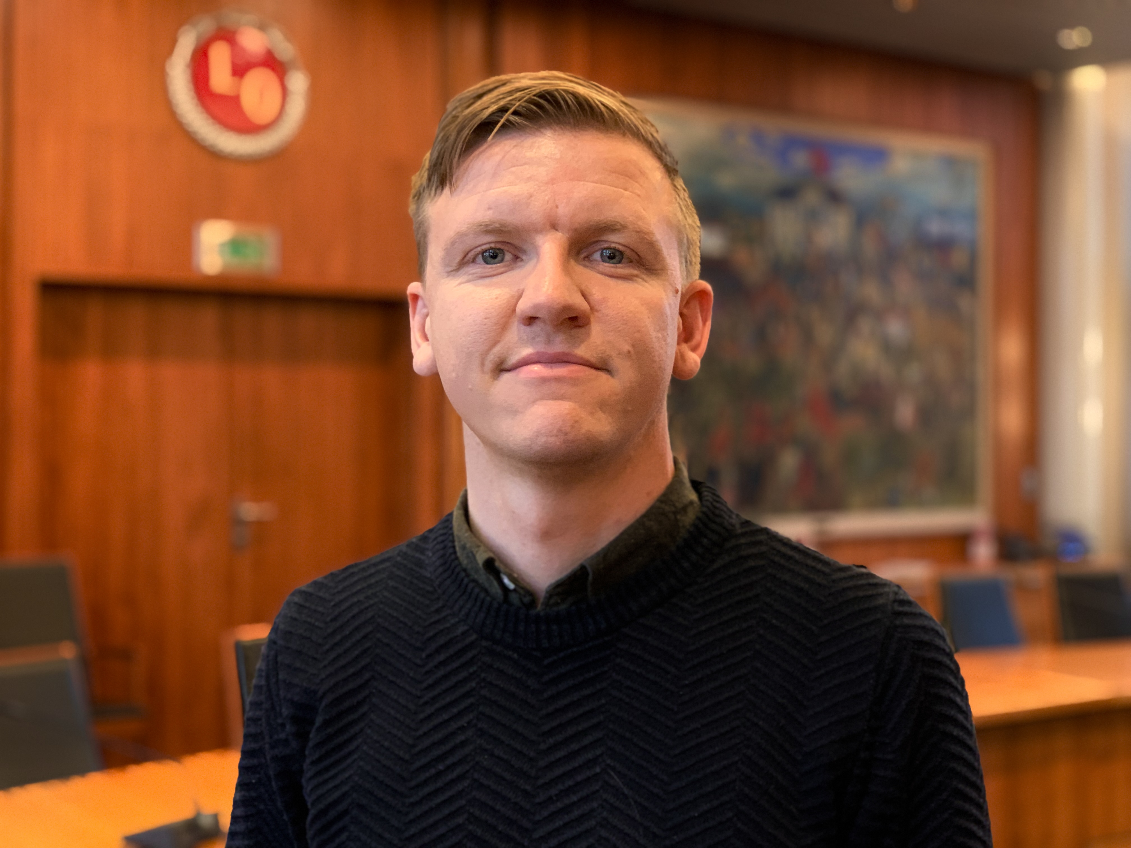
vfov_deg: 28.0
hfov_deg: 36.8
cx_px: 566
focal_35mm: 52
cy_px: 424
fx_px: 1699
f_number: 2.4
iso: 250
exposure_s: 1/50
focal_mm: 6
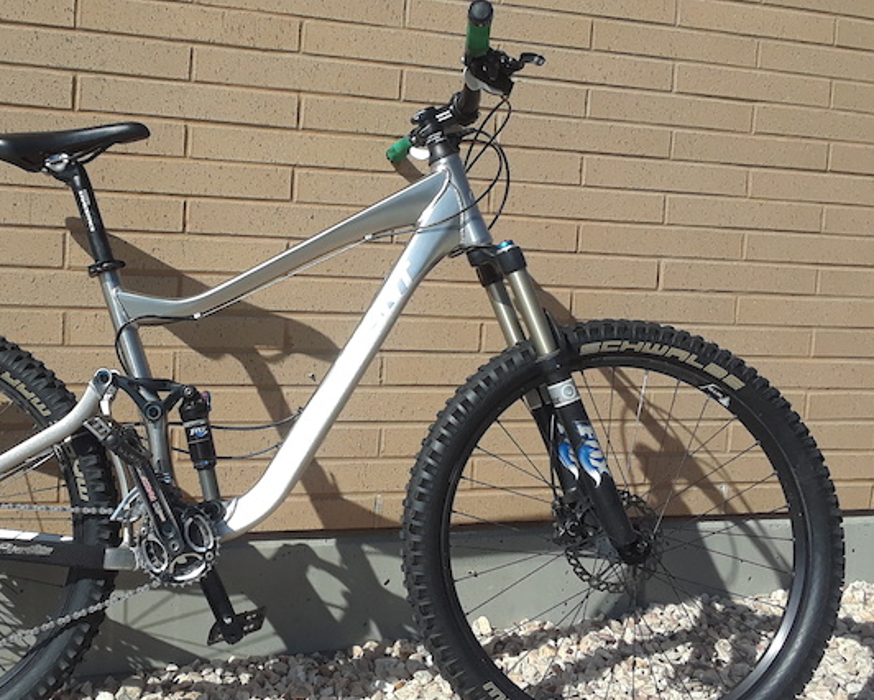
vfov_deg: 34.1
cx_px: 273
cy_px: 311
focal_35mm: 44
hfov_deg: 41.3
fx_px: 1139
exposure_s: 1/1724
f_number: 1.9
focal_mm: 2.47
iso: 40
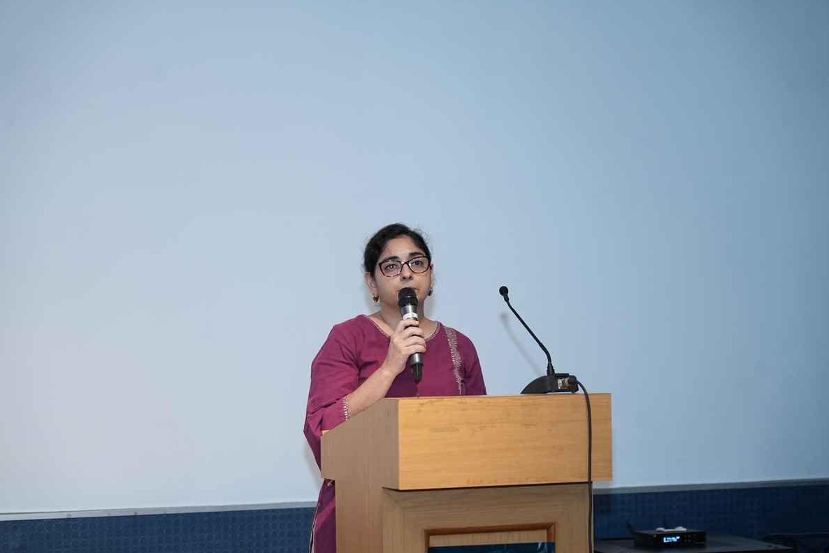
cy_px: 277
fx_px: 1980
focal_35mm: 86
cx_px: 413
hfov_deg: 23.6
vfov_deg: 15.9
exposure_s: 1/160
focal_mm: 85
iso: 2000
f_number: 4
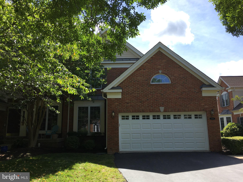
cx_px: 122
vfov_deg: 48.2
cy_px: 91
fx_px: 204
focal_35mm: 29
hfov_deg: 61.7
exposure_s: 1/986
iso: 25
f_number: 2.2
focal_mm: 4.15
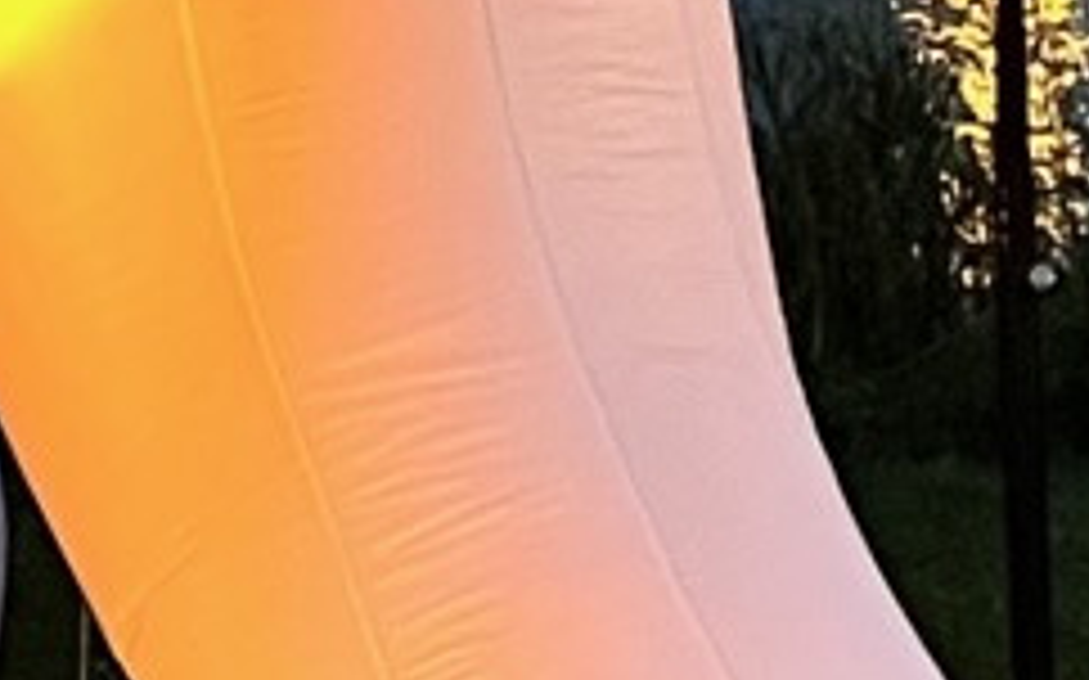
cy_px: -1646
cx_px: 594
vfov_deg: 5.2
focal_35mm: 233
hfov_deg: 9.0
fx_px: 6912
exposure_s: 1/25
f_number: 1.6
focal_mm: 5.1
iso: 500
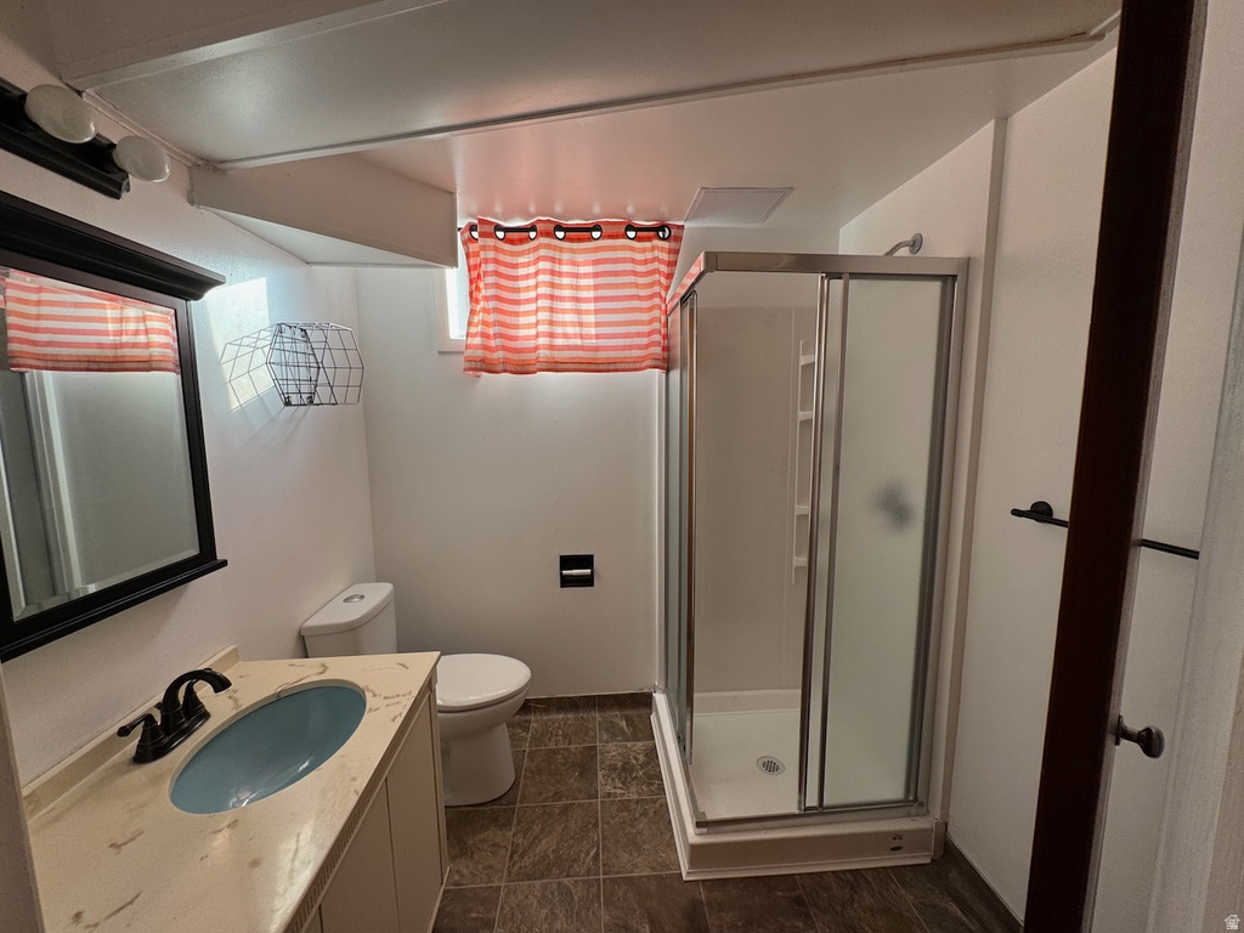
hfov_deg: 102.1
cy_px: 466
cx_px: 622
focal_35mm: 14
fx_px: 503
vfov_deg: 85.7
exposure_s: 1/99
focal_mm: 2.22
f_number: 2.2
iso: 64
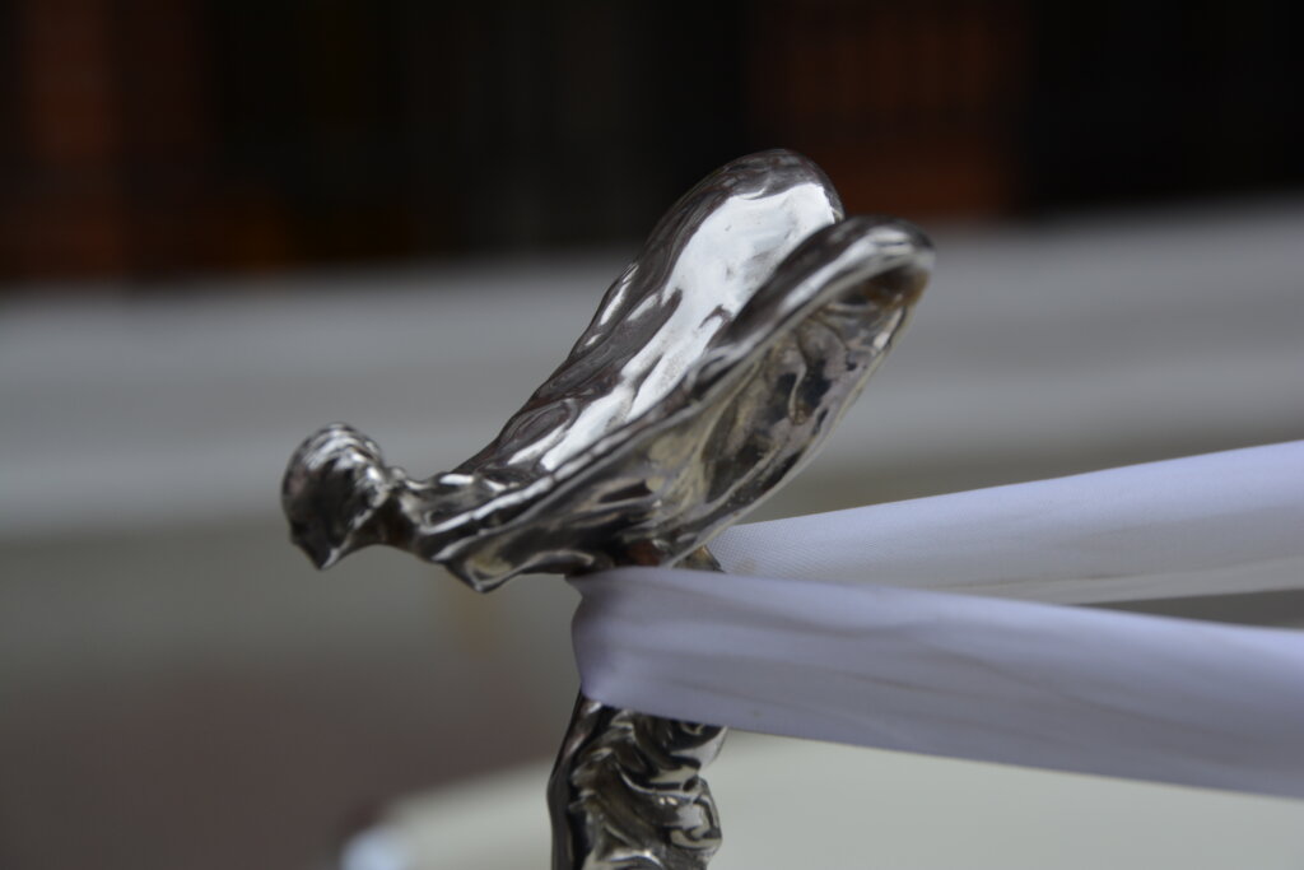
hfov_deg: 19.5
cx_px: 652
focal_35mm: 105
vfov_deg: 13.0
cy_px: 435
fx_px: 3804
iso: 220
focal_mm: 70
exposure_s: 1/500
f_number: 5.6
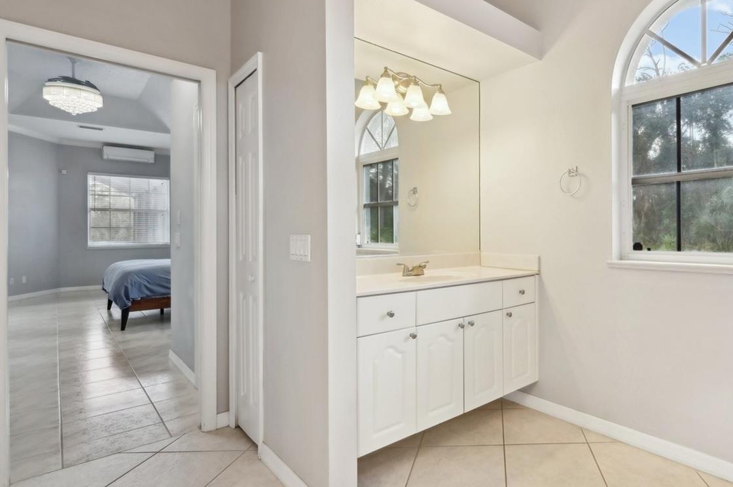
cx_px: 503
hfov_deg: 80.5
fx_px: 407
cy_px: 227
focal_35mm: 20
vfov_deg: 61.7
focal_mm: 14
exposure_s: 1/125
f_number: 8
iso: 400
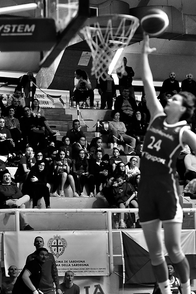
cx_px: 128
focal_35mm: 139
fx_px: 1136
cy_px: 162
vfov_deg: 14.8
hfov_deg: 9.9
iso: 4000
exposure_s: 1/640
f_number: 2.8
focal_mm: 75
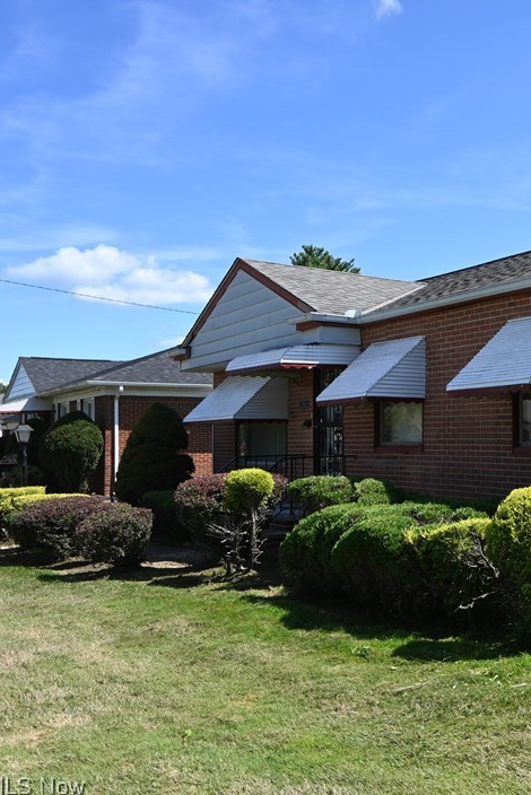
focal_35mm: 37
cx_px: 592
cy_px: 401
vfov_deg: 51.9
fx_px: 818
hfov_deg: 31.6
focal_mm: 16
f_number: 6.3
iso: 100
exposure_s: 1/320
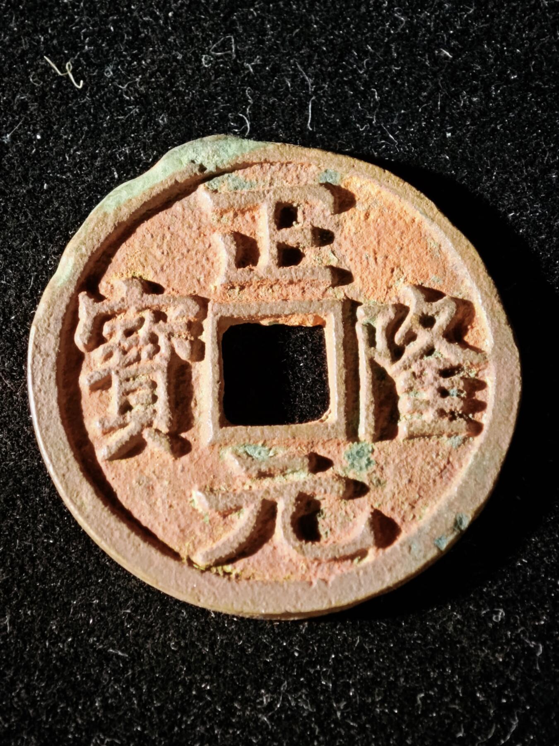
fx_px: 2304
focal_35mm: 107
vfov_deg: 18.4
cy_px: 373
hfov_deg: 13.8
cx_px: 280
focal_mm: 9
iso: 640
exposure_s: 1/100
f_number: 2
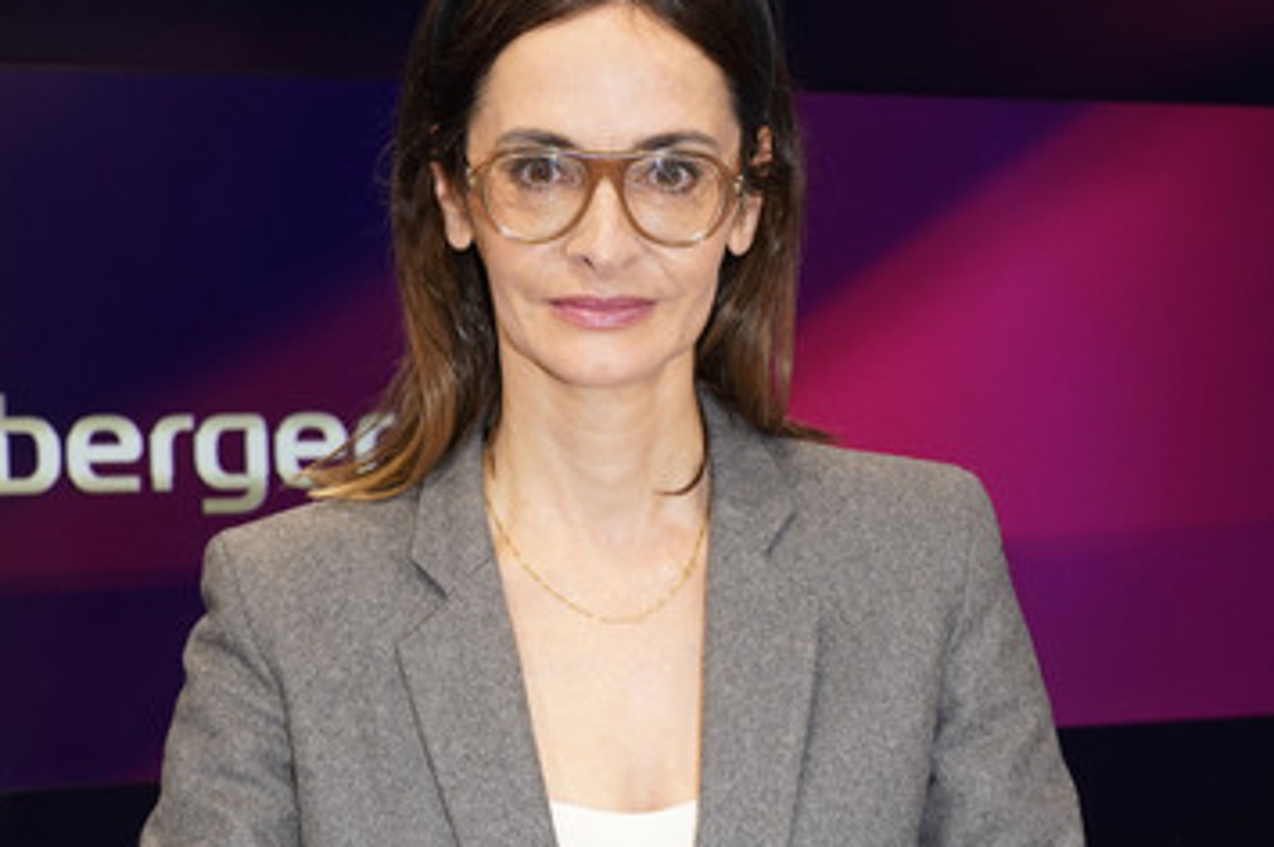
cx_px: 612
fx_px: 1662
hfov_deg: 41.9
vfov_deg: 28.5
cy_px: 348
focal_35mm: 47
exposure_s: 1/160
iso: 2000
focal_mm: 37
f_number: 5.6
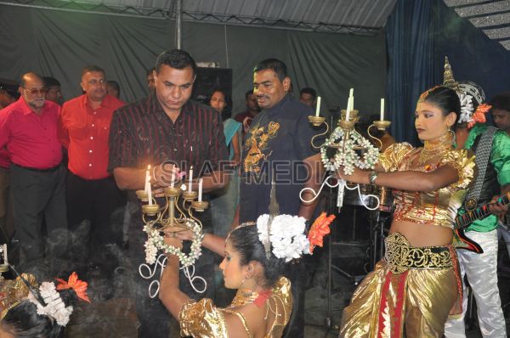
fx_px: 636
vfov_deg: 29.8
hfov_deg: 43.7
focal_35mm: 45
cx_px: 255
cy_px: 169
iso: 800
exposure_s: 1/60
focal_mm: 30
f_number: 4.2
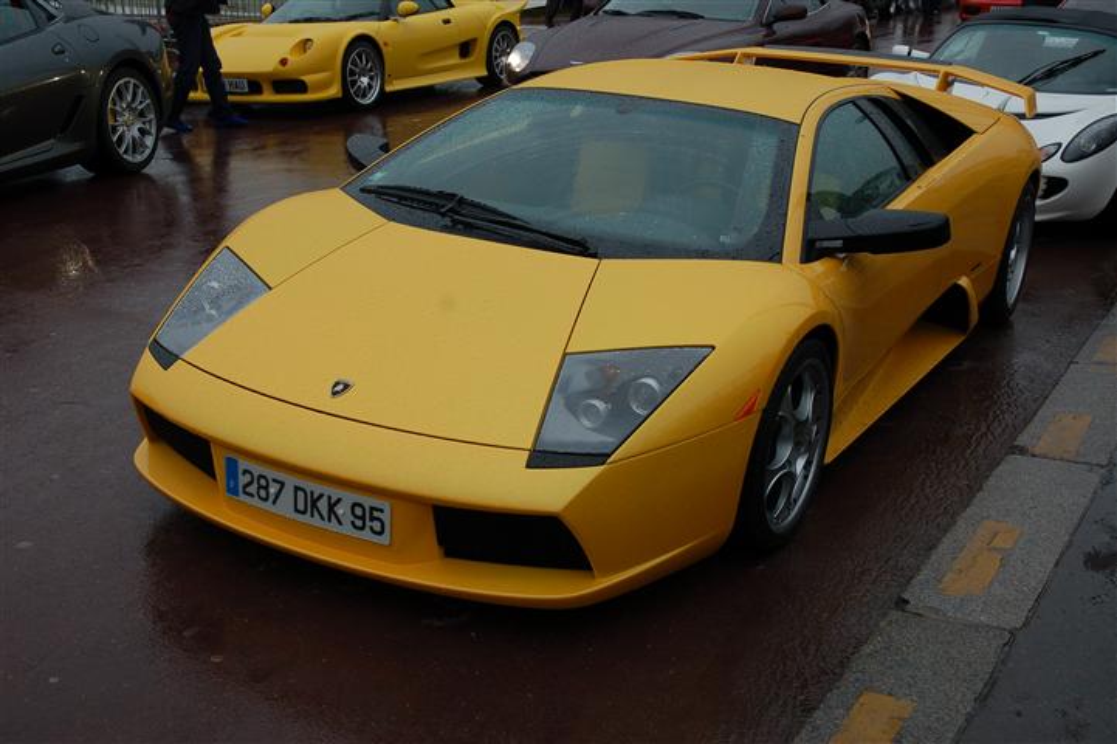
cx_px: 558
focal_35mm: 44
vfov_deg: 30.8
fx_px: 1349
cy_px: 372
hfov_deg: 45.0
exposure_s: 1/125
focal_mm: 29
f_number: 5.6
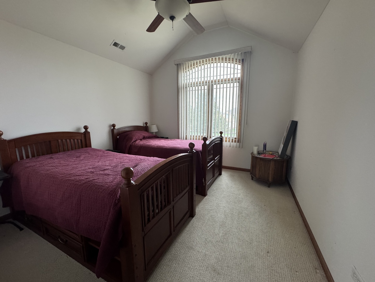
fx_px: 152
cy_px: 141
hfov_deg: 102.1
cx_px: 188
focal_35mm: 14
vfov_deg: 85.7
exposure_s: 1/64
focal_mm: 2.22
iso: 320
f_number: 2.2
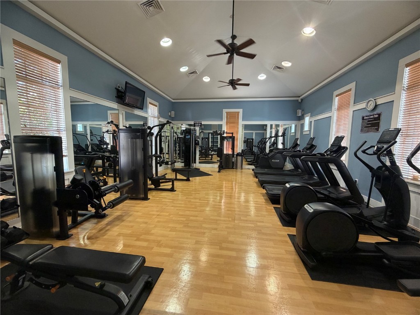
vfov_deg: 85.7
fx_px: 170
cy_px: 158
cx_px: 210
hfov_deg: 102.1
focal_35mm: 14
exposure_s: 1/60
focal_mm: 2.22
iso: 200
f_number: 2.2
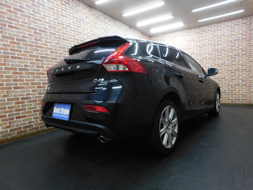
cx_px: 126
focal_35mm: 23
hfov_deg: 73.9
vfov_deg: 58.9
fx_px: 168
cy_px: 95
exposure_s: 1/30
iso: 280
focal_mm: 4
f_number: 3
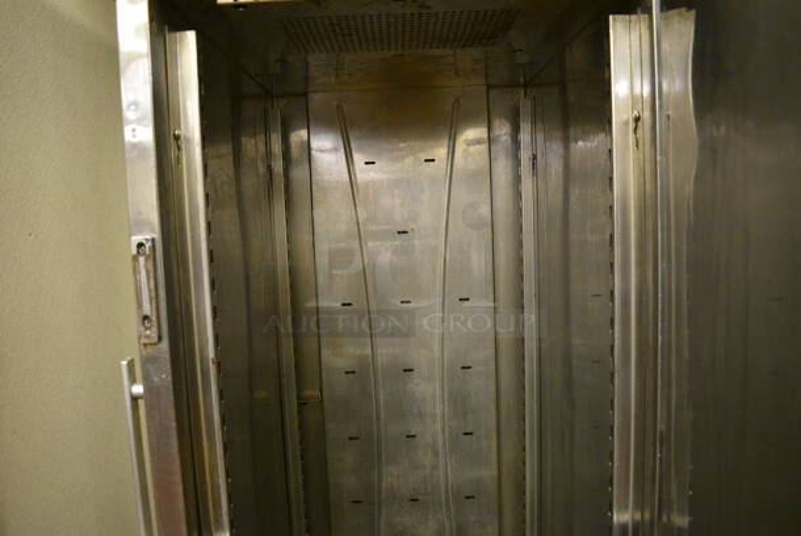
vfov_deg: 48.0
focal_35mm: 27
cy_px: 268
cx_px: 400
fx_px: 601
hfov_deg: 67.3
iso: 3600
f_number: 3.5
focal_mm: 18
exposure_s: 1/125
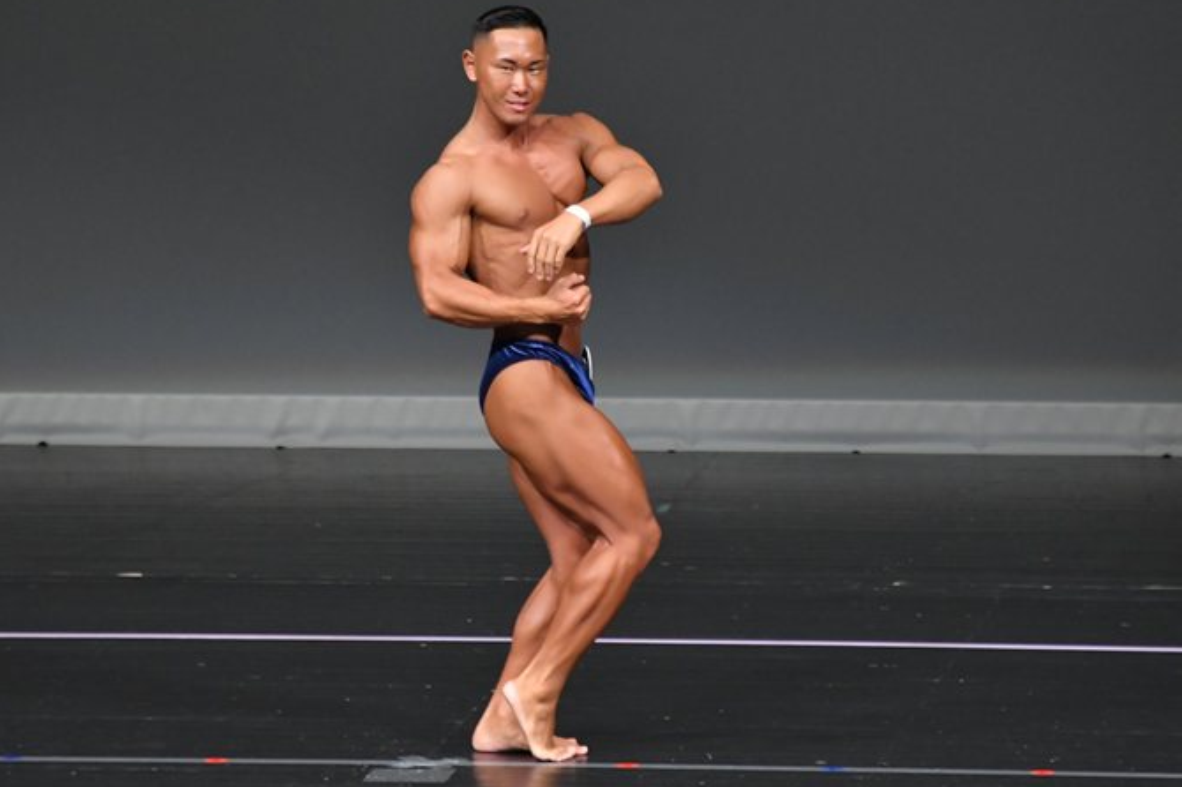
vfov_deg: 3.2
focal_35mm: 434
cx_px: 553
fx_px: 14242
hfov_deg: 4.8
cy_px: 374
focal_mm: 250
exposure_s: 1/400
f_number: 5.6
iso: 4000
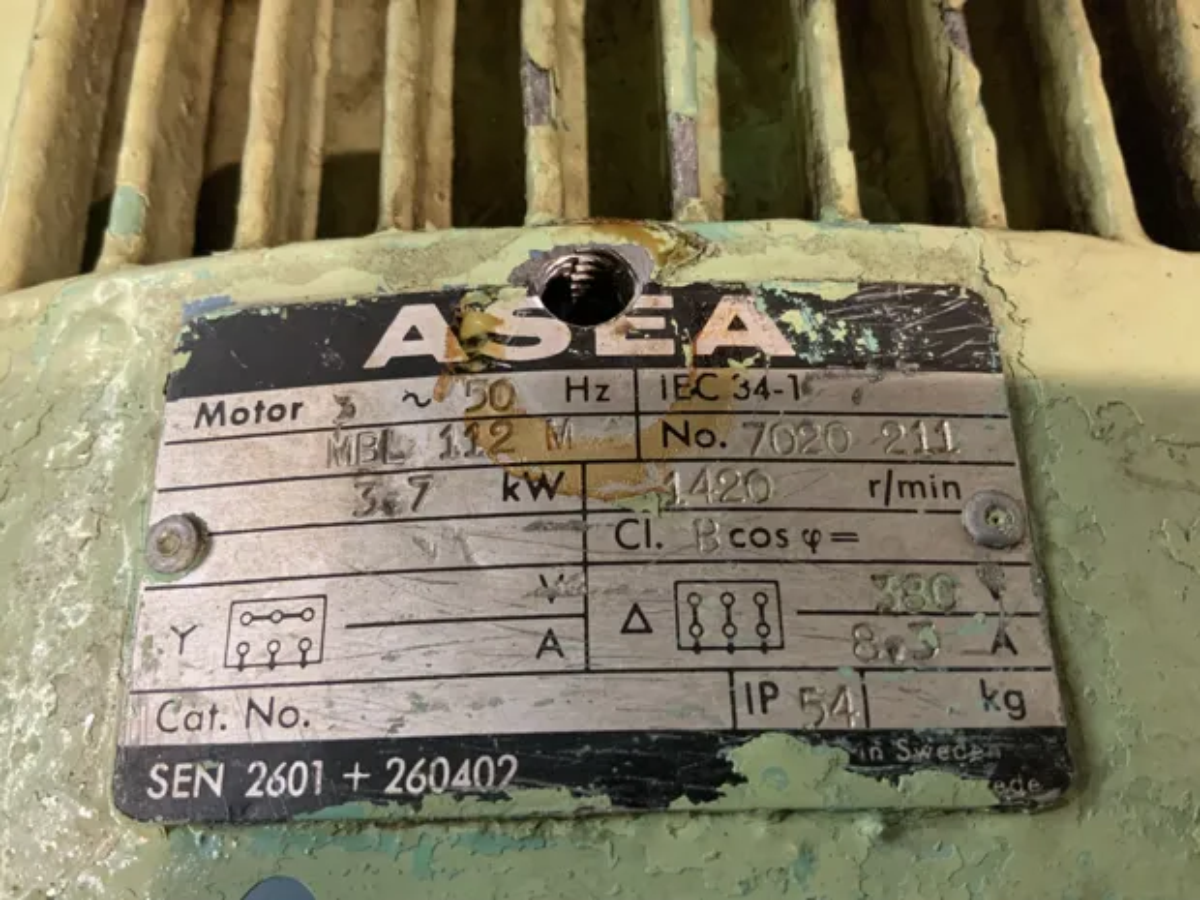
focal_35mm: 29
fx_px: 1005
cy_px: 450
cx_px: 600
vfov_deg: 48.2
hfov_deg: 61.7
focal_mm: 3
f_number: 1.8
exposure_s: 1/50
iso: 200
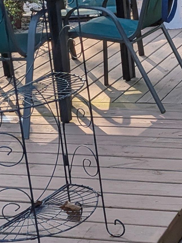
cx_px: 174
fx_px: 778
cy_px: 153
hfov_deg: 13.2
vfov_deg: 17.7
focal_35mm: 111
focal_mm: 4.53
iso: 23
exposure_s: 1/794
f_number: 1.7
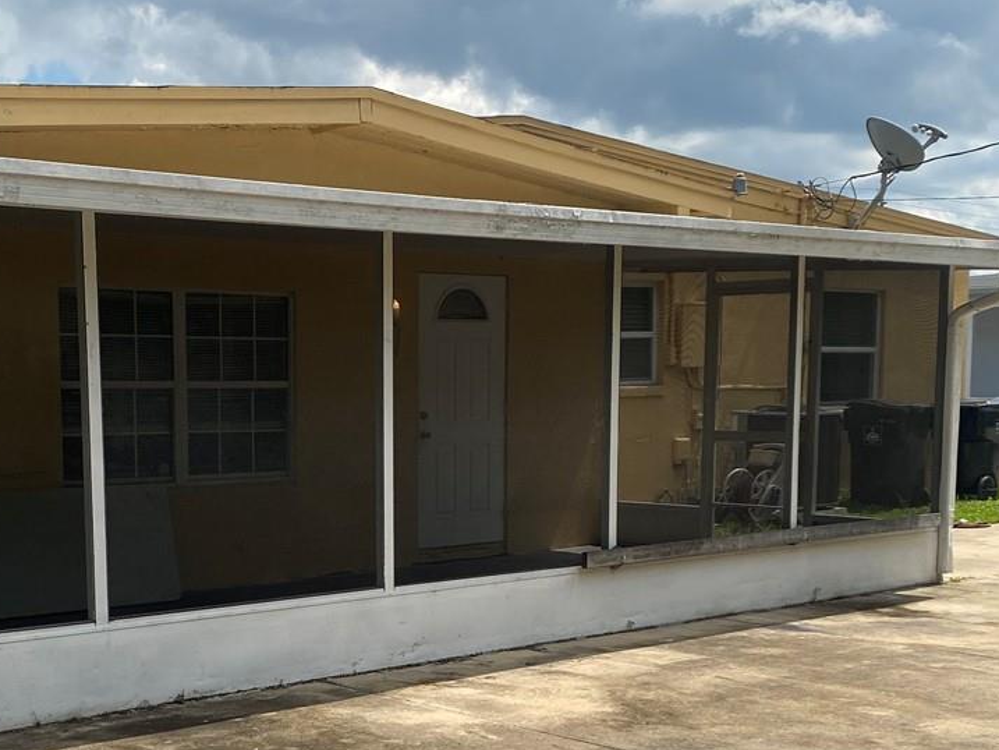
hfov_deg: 33.0
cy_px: 611
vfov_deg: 24.8
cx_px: 358
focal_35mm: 58
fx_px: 1674
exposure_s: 1/4274
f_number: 1.8
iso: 32
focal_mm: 4.25
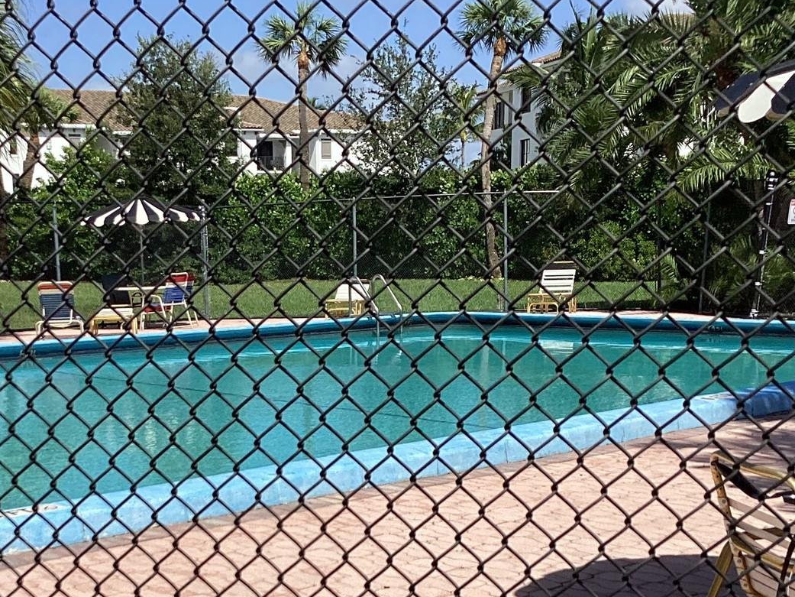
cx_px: 257
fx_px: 1401
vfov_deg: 23.4
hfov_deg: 31.4
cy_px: 536
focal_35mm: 61
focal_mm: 3.3
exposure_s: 1/2469
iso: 25
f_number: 2.4
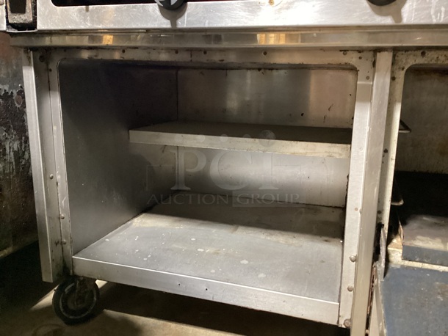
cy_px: 168
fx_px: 401
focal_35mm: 31
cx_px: 224
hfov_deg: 58.3
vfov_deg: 45.5
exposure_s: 1/40
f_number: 2.4
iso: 400
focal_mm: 3.3
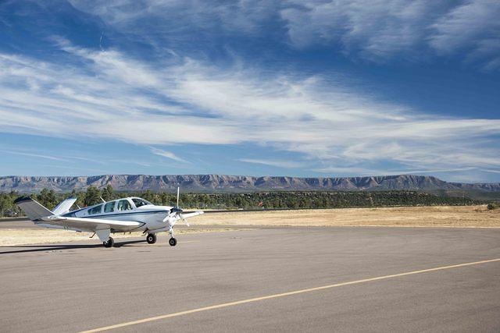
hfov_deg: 35.6
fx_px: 778
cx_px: 250
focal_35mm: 56
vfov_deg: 24.2
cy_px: 166
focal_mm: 56
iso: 200
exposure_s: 1/200
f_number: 7.1
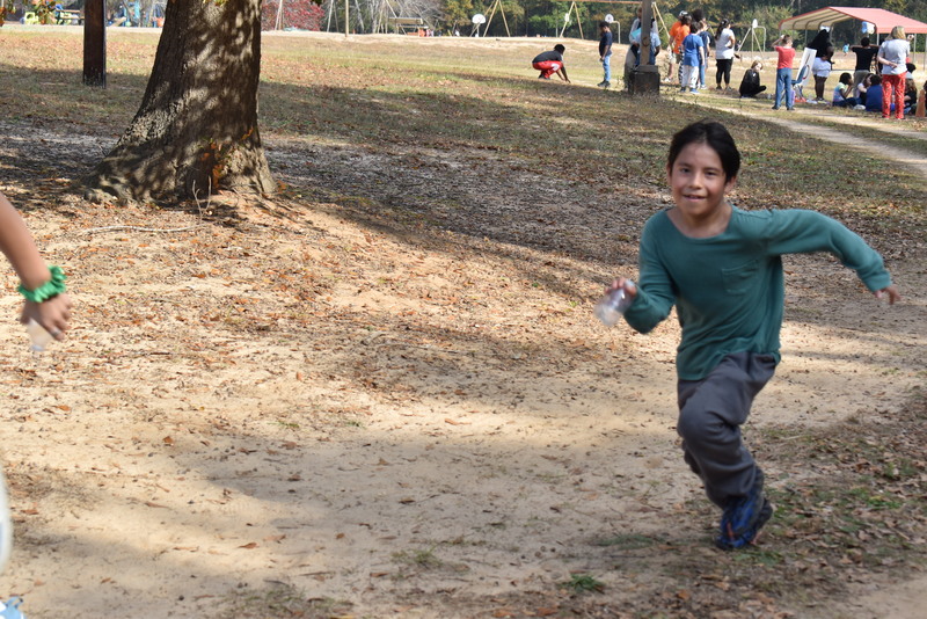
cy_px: 310
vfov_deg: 16.6
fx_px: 2125
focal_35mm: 82
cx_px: 464
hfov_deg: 24.6
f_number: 7.1
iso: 100
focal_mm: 55
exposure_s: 1/250
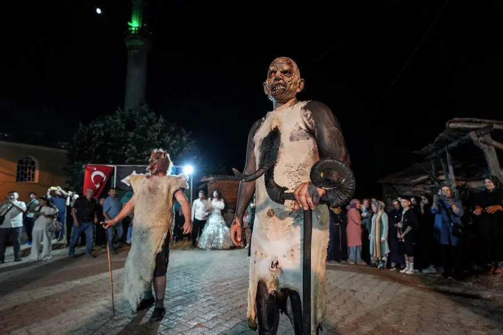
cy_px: 168
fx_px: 223
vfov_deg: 73.7
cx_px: 252
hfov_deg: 96.8
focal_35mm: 16
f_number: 2.8
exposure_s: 1/125
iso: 2000
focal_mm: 16
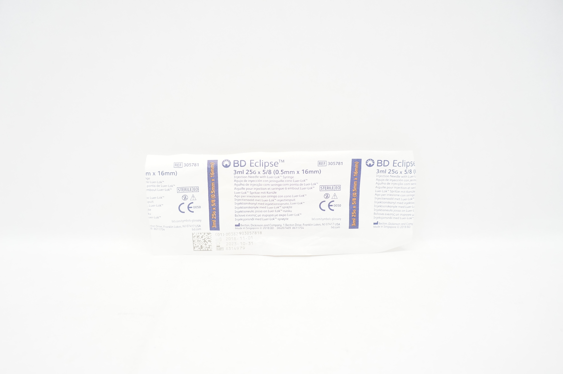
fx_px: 422
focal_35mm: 27
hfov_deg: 67.4
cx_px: 282
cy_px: 187
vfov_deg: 47.8
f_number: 5
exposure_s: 1/80
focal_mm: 18
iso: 800
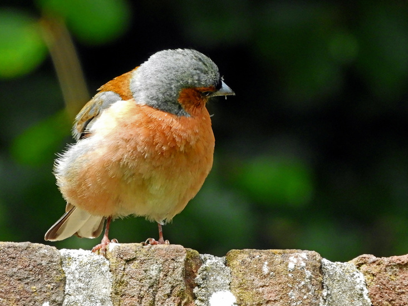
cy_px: 153
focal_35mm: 800
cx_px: 204
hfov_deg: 2.5
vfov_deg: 1.9
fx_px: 9431
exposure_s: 1/250
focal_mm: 143.3
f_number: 5.6
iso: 320
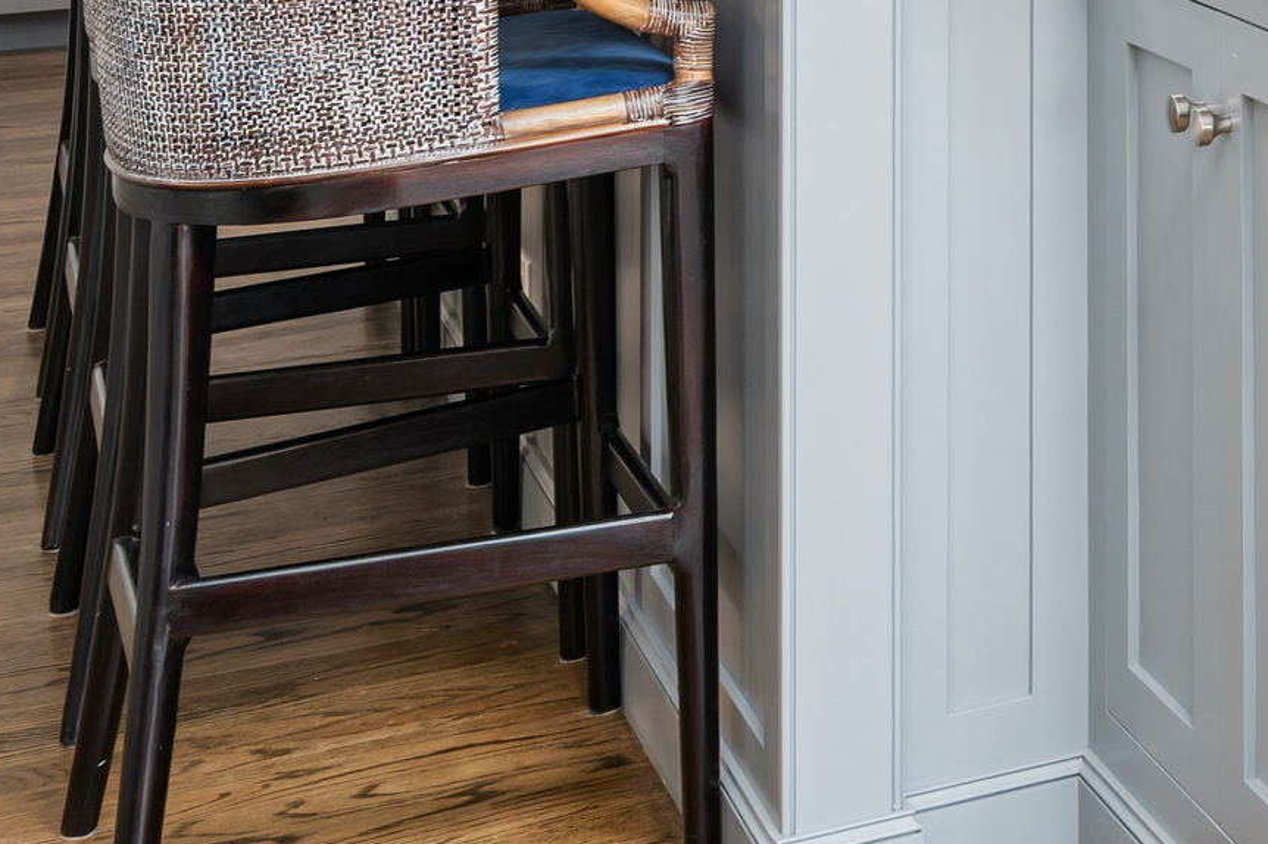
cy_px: -459
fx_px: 2887
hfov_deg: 20.8
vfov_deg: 15.3
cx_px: 1933
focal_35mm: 82
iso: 320
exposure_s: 1/1.25
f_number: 8
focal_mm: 23
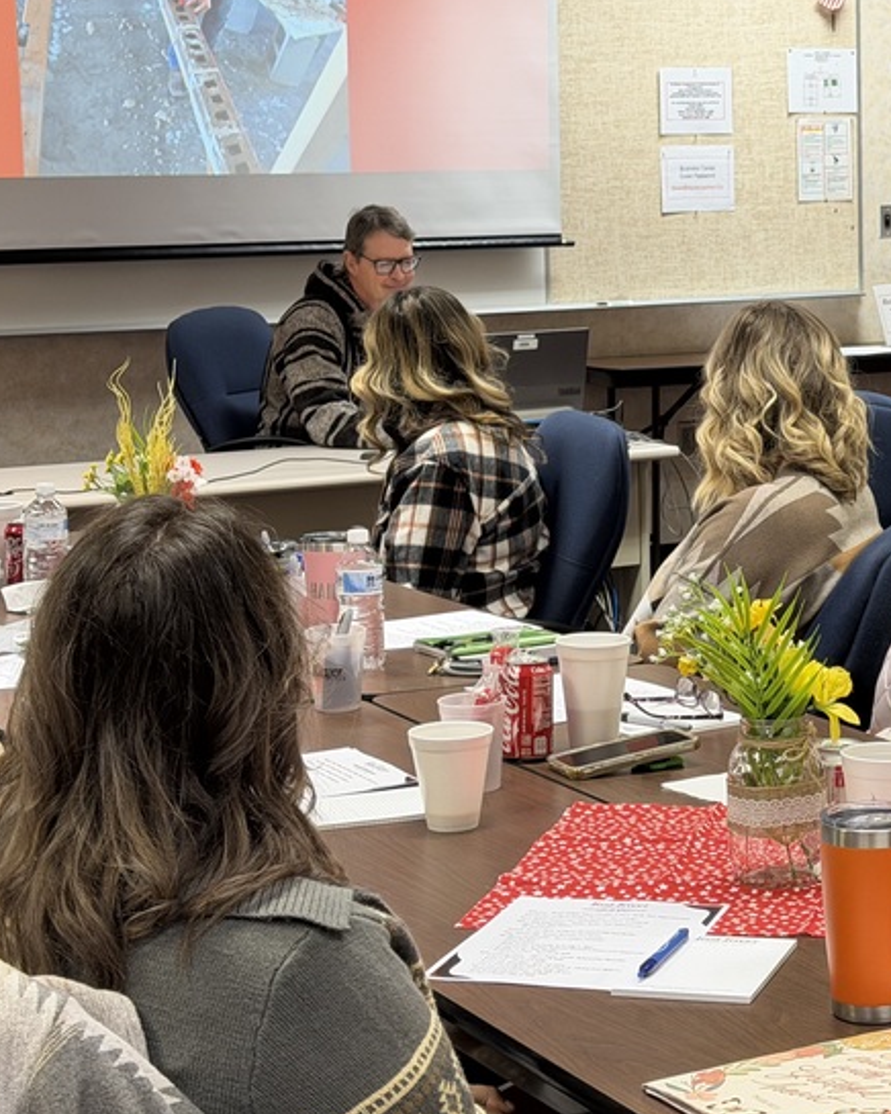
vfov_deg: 21.7
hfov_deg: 17.2
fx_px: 2901
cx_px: 822
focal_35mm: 88
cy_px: 415
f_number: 1.78
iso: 125
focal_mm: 6.76
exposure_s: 1/60
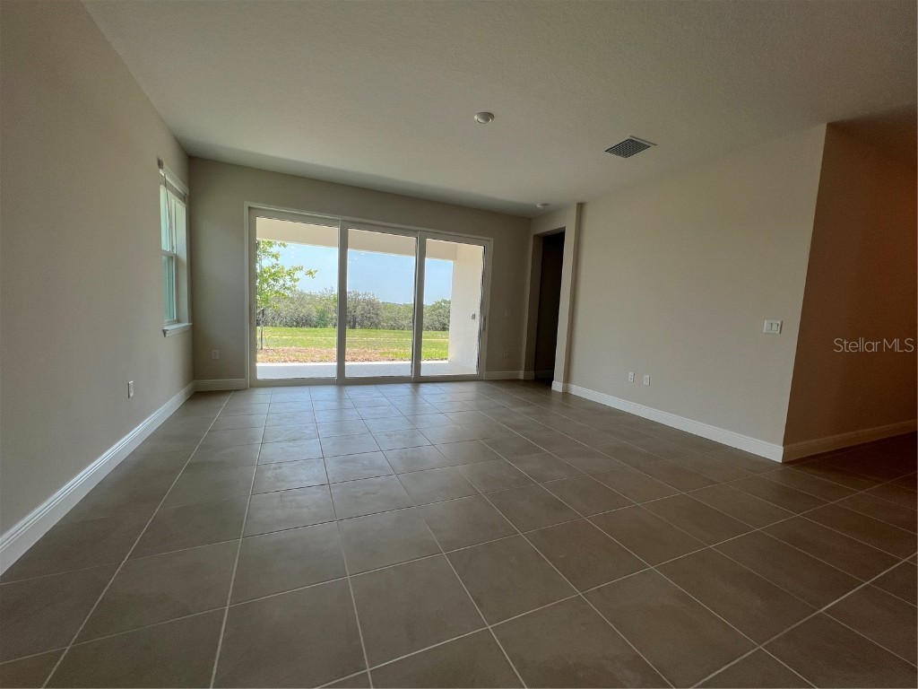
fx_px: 345
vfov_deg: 89.9
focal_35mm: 13
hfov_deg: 106.2
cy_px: 344
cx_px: 459
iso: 32
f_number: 1.8
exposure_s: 1/241
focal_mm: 1.57
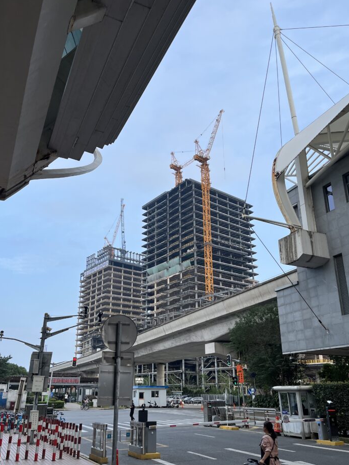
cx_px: 161
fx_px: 390
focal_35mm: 29
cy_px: 254
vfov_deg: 61.5
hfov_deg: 48.2
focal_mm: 5.1
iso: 50
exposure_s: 1/833
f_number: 1.6
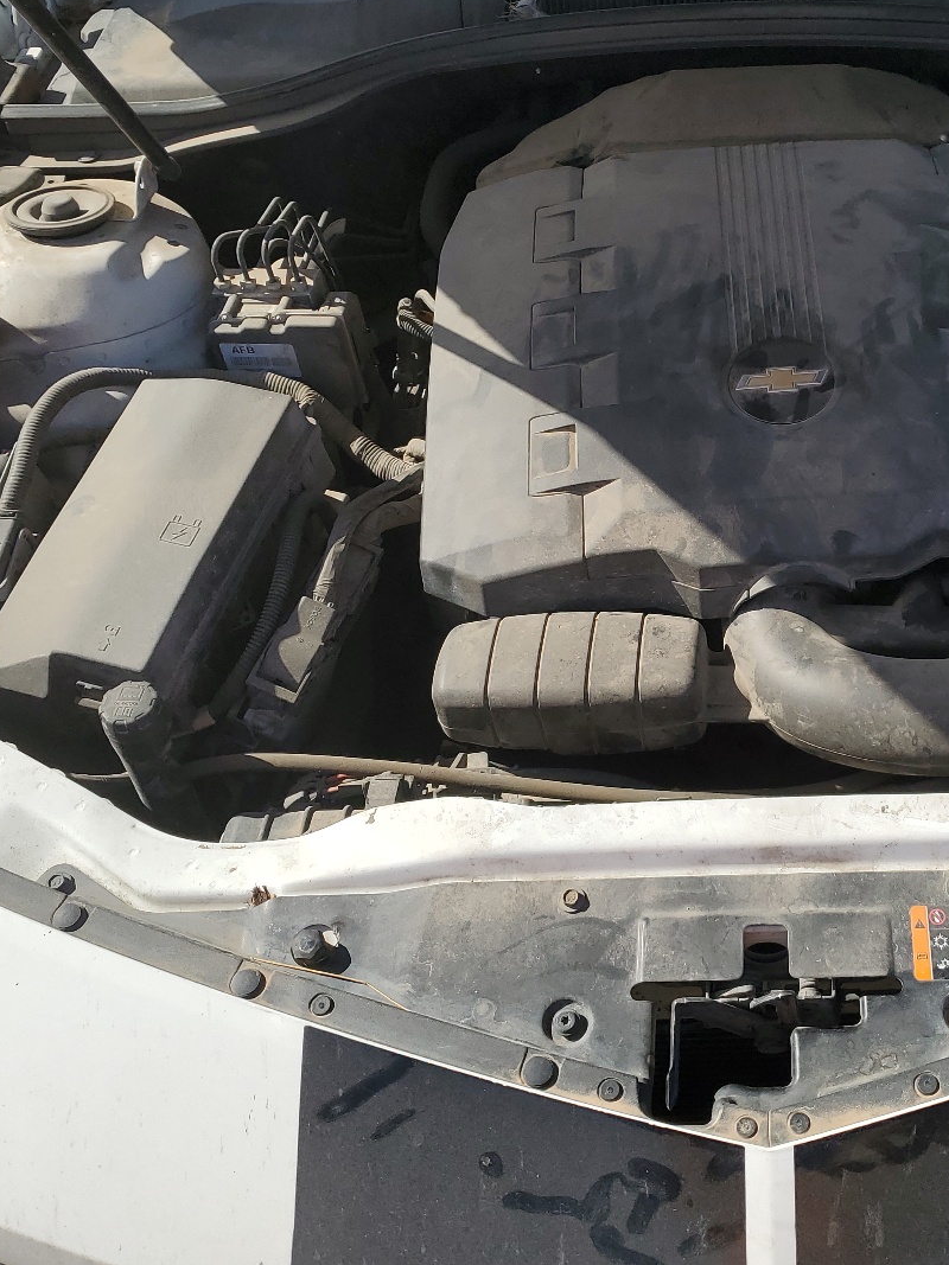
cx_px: 769
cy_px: 555
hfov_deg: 35.5
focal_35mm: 39
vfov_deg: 47.8
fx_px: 1426
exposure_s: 1/3333
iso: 50
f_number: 1.5
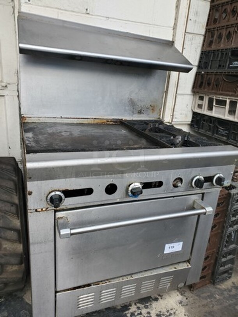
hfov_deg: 53.1
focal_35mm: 26
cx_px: 119
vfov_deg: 67.3
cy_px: 158
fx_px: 238
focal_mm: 4.3
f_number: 2.4
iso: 50
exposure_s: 1/177
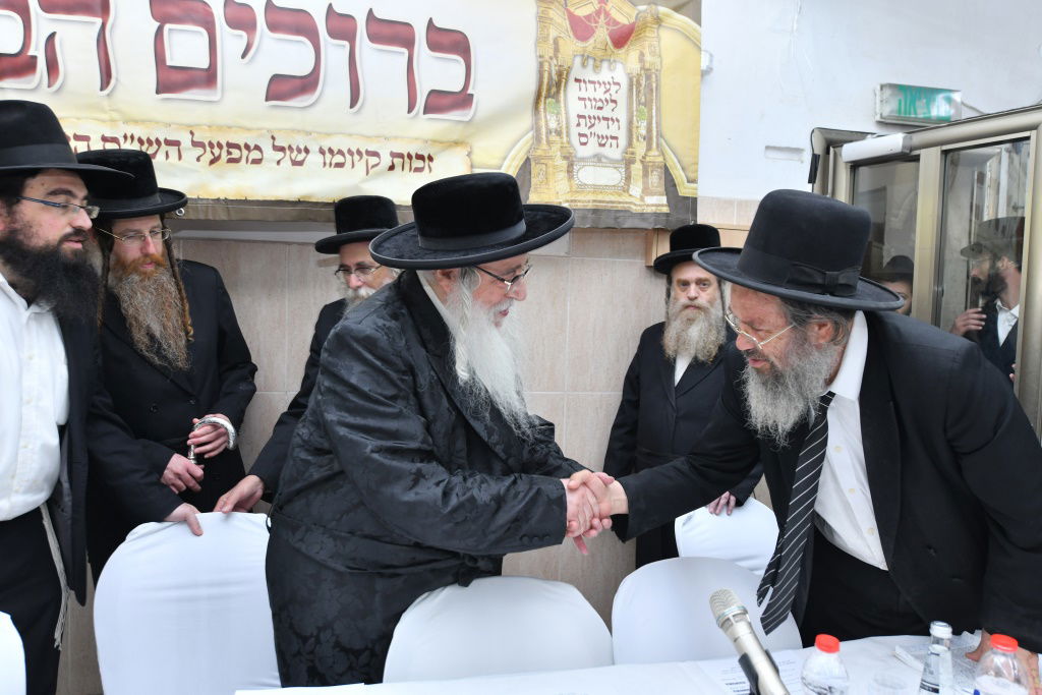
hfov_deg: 73.7
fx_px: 695
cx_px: 521
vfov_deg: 53.1
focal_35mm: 24
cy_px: 348
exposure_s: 1/125
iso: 500
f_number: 4.5
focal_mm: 24
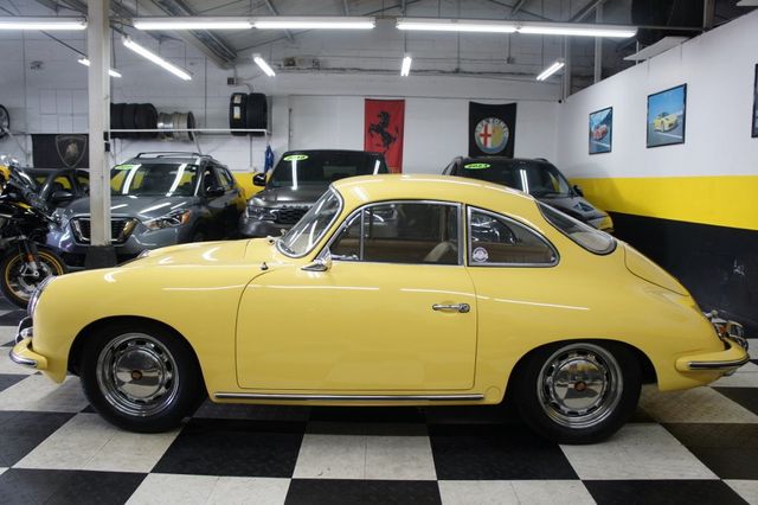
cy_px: 252
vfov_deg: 47.9
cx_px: 379
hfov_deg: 67.4
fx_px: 568
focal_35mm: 27
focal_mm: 18
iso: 200
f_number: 4
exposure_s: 1/30
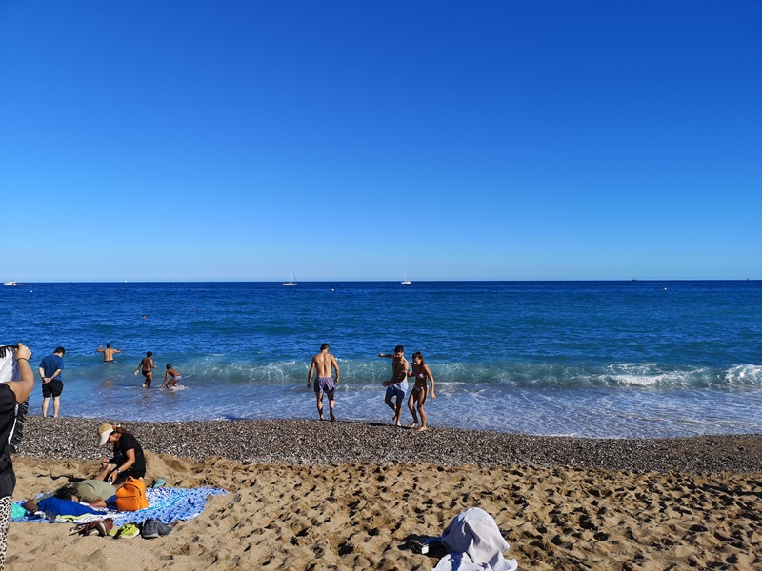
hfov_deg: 65.3
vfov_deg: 51.4
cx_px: 381
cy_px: 286
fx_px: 594
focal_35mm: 27
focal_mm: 3.95
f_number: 1.8
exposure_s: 1/3247
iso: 50
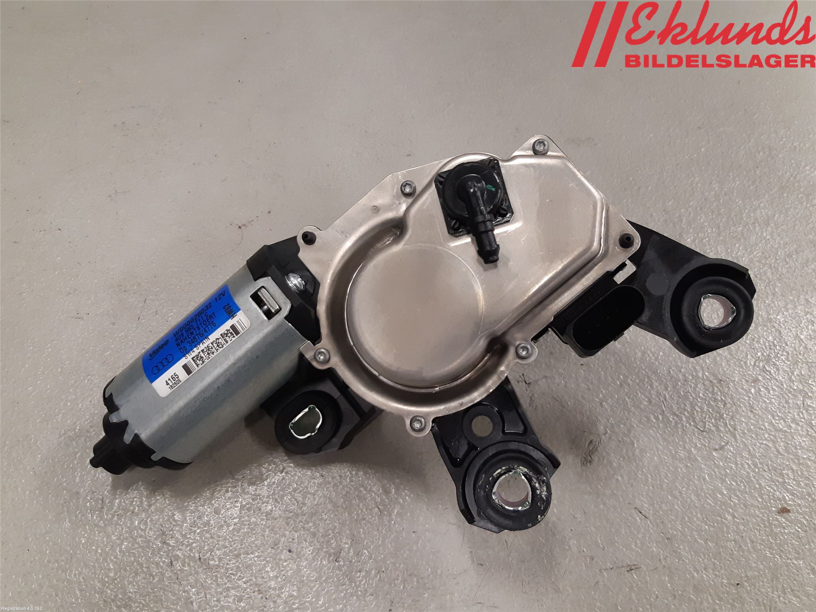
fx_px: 613
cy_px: 306
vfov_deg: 53.1
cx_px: 408
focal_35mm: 26
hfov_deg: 67.3
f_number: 1.7
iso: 160
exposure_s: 1/50
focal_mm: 3.93
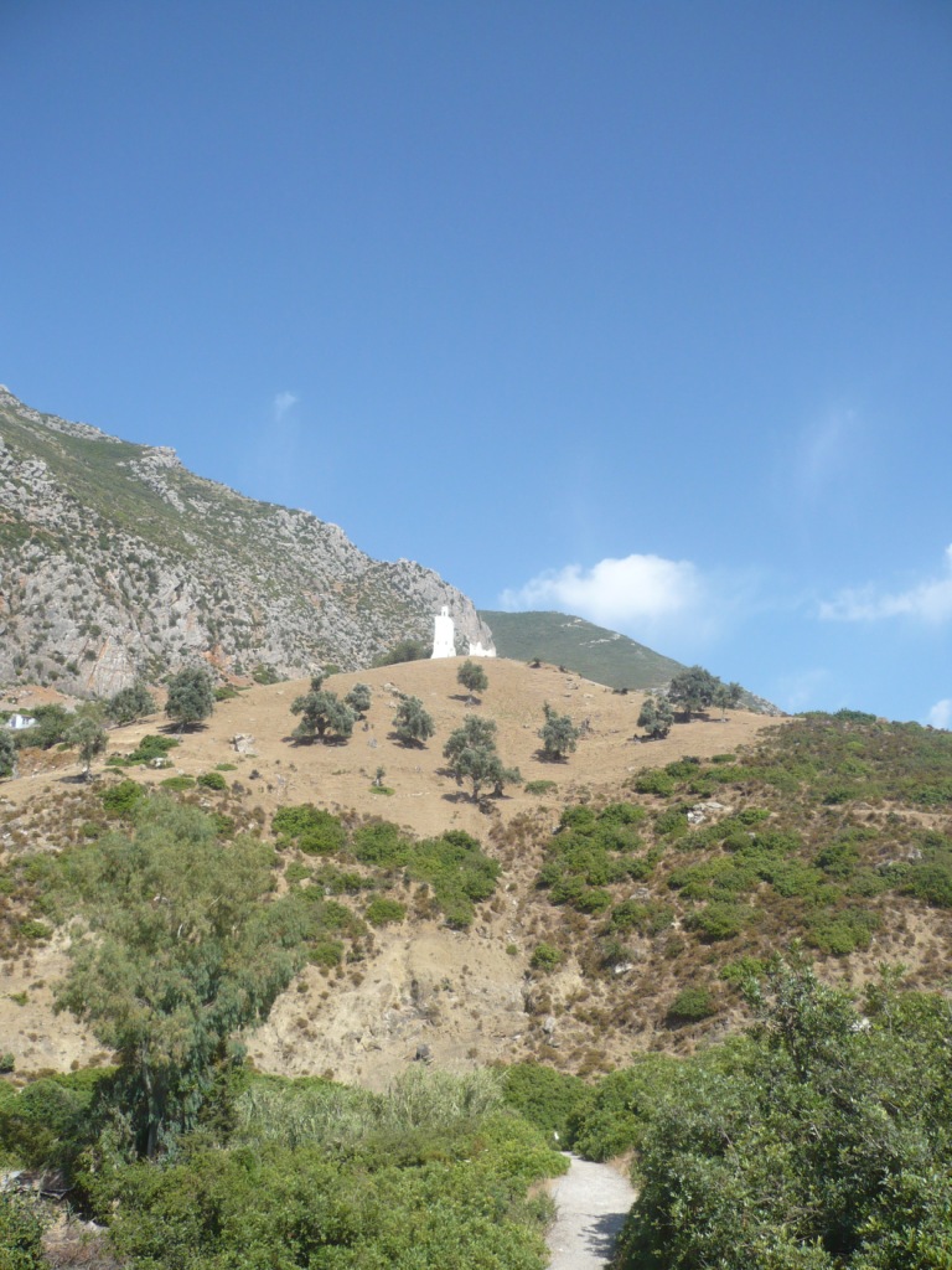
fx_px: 1283
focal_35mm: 35
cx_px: 476
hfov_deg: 40.7
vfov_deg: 52.6
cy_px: 635
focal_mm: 5.8
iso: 100
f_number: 8
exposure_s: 1/160
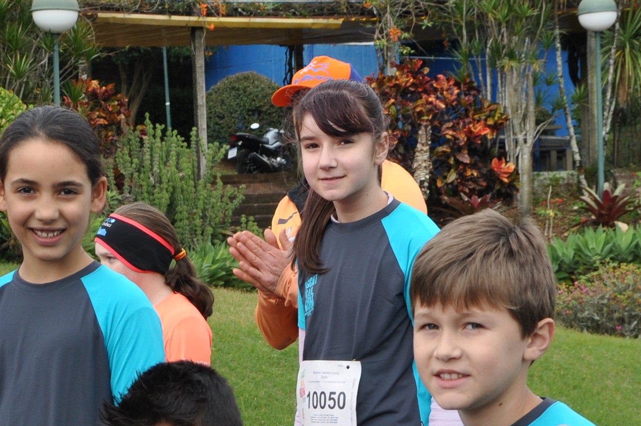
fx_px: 2455
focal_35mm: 138
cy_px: 468
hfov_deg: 14.8
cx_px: 180
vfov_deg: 9.8
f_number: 7.1
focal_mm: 30
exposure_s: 1/200
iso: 200
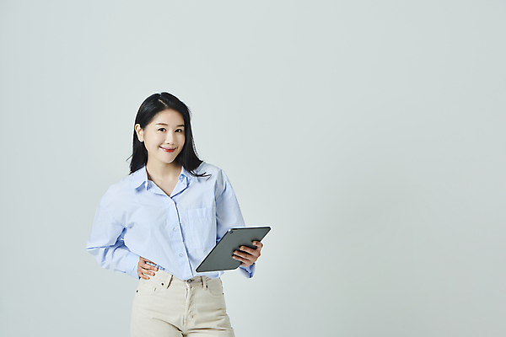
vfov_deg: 19.5
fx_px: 984
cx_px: 253
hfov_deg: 28.8
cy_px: 168
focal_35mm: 70
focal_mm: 70
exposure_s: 1/125
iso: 100
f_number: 11
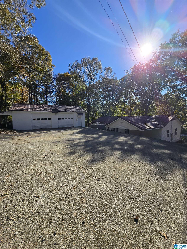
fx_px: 94
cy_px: 124
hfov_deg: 89.9
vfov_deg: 106.2
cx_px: 94
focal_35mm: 13
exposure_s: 1/2635
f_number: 2.2
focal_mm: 2.2
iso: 50
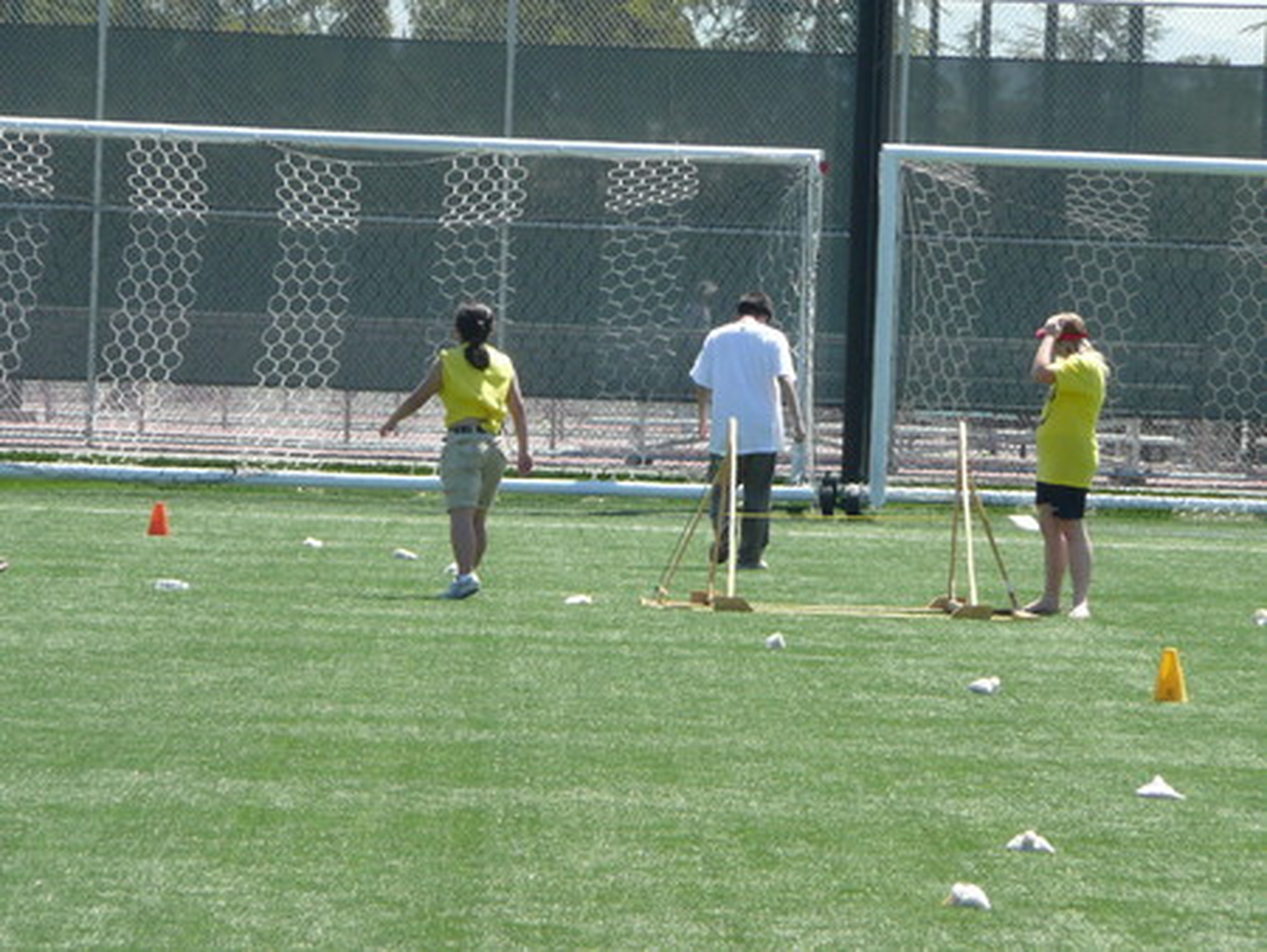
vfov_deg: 4.8
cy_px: 476
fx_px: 11243
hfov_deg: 6.5
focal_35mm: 307
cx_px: 634
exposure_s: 1/250
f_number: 4.9
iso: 100
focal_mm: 42
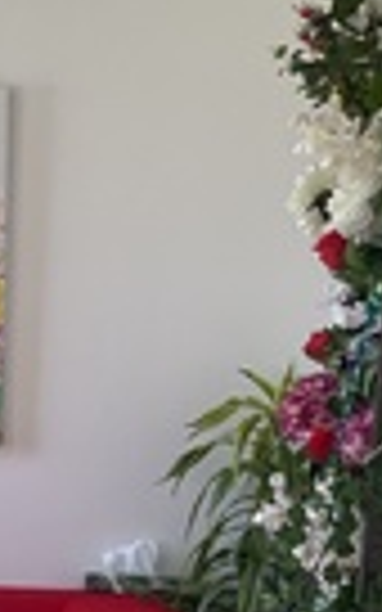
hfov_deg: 11.2
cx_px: -472
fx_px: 1682
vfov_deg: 20.4
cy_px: 484
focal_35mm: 101
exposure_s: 1/121
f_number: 1.6
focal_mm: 4.2
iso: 50
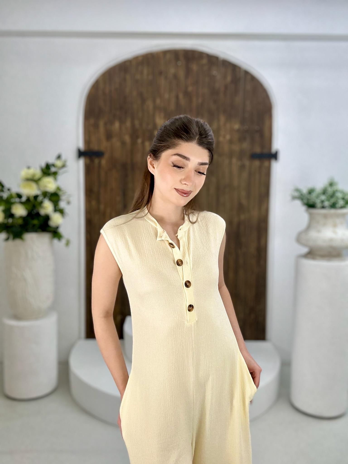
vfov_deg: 60.0
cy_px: 232
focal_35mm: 30
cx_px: 174
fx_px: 402
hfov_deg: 46.8
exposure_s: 1/100
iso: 32
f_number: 1.9
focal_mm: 2.69
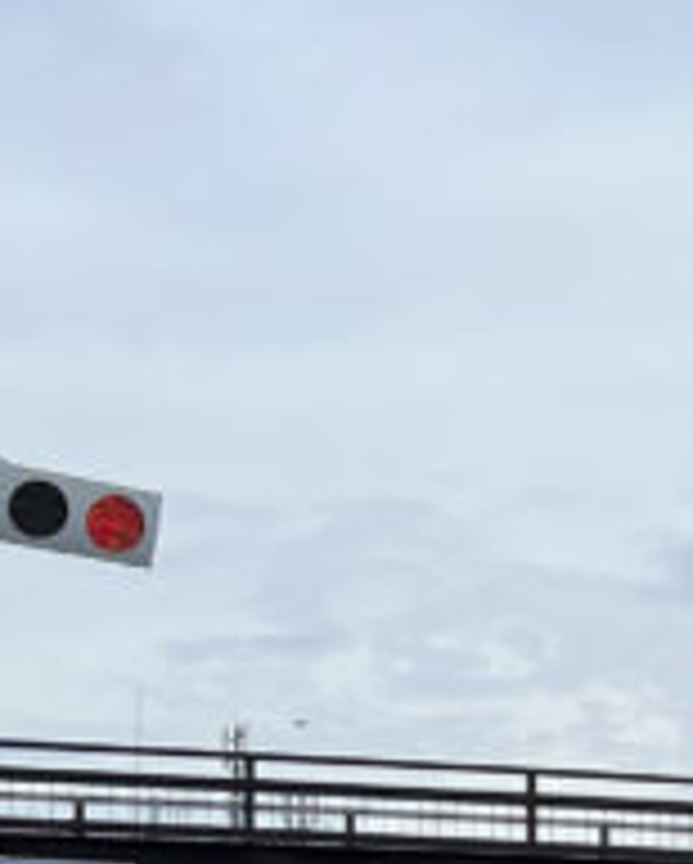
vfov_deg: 13.7
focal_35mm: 135
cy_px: 1134
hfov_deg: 9.6
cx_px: 1858
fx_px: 3456
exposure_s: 1/4630
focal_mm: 5.7
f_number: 1.5
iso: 50
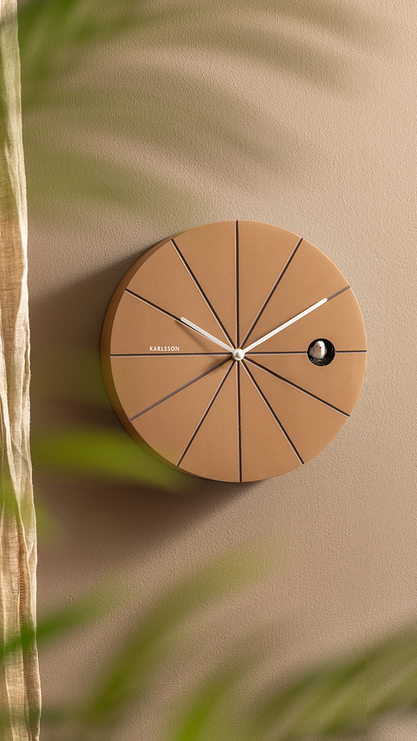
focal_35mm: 163
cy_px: 370
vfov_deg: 13.2
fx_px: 3204
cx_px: 205
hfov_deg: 7.4
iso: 31
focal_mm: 155
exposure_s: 1/100
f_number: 4
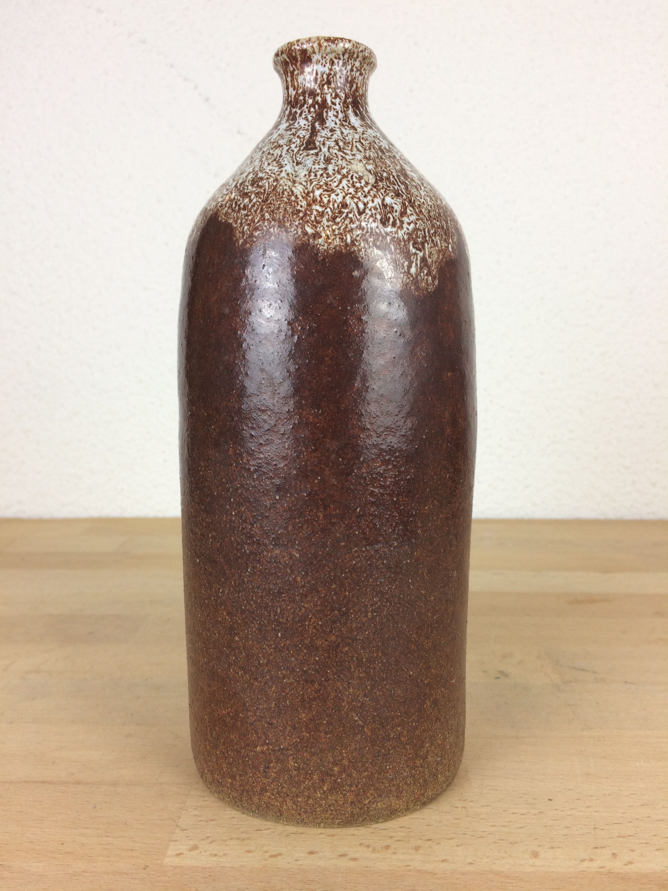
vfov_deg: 61.7
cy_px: 446
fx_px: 746
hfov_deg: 48.2
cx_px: 334
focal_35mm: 29
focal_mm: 4.15
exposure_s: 1/50
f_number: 2.2
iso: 40
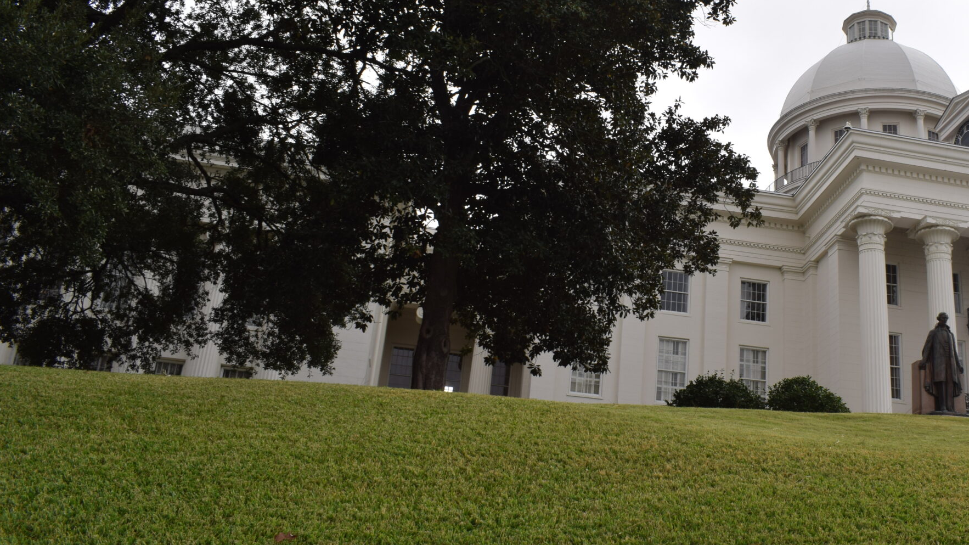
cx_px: 681
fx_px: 1053
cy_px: 201
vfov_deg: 28.9
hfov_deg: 48.2
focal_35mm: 41
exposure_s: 1/200
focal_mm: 18
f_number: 11
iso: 100
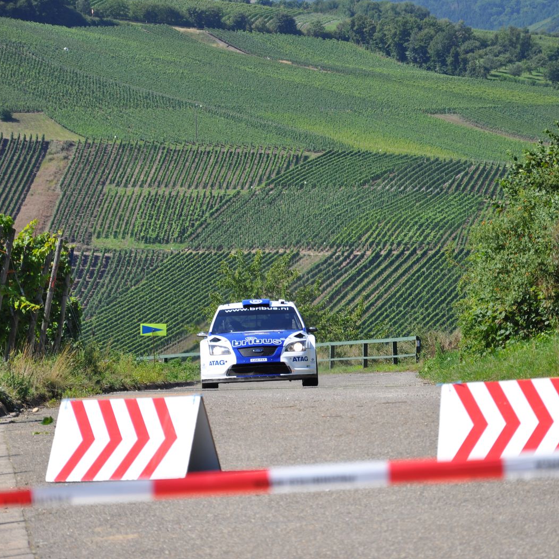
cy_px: 278
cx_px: 340
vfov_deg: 8.6
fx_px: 3702
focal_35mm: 203
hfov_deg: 8.6
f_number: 6.3
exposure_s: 1/640
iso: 200
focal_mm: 105
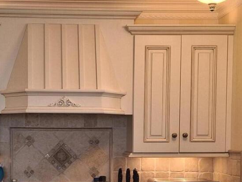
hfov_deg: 21.4
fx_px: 636
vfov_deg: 16.0
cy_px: 171
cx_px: 63
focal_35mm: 91
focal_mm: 4.69
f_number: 1.8
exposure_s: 1/33
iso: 64
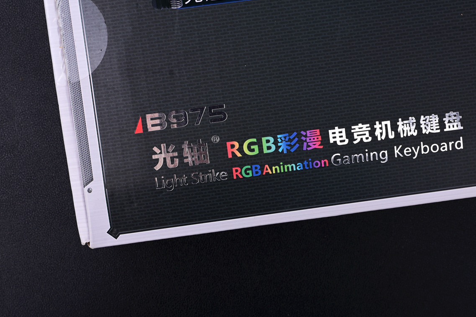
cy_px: 155
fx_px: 700
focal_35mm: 53
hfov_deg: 37.5
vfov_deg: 25.5
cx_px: 238
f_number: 16
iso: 100
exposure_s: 1/100
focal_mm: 50
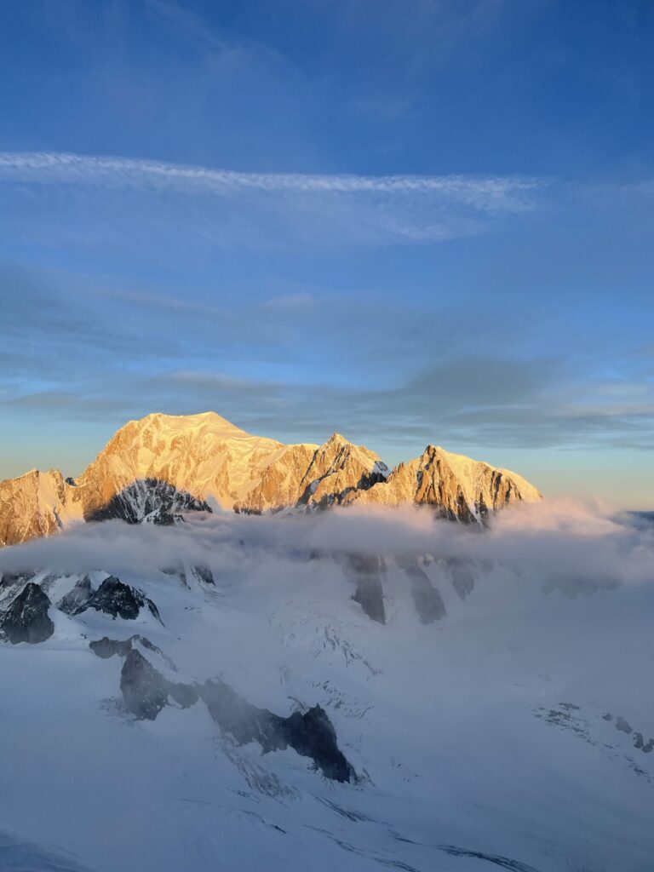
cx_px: 327
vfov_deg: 67.3
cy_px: 436
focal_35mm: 26
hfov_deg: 53.1
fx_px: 655
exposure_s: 1/686
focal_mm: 4.2
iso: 32
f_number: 1.6
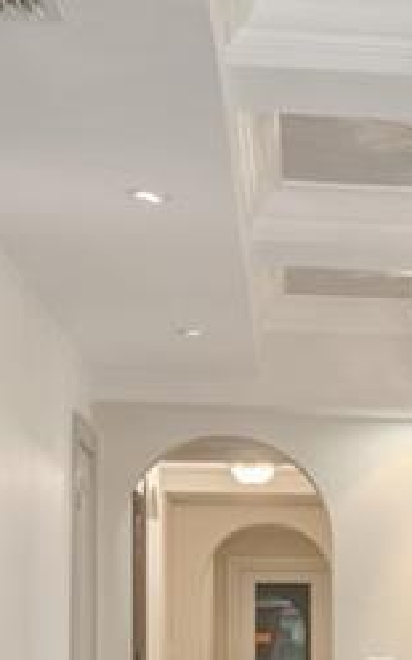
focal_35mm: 125
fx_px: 2246
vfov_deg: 16.4
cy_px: 653
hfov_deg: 9.9
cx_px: 763
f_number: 8
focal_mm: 19
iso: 250
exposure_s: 1/2
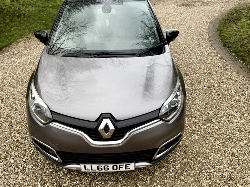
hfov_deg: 65.3
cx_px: 118
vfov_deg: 51.3
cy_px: 97
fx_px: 195
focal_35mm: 27
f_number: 1.78
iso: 80
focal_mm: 6.76
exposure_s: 1/344
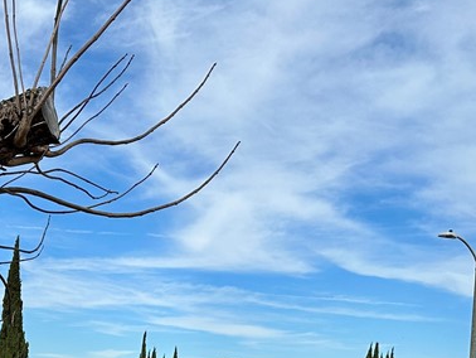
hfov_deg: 29.4
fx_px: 894
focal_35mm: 65
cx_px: 133
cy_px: 412
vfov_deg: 21.3
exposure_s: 1/5848
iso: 80
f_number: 1.78
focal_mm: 6.86
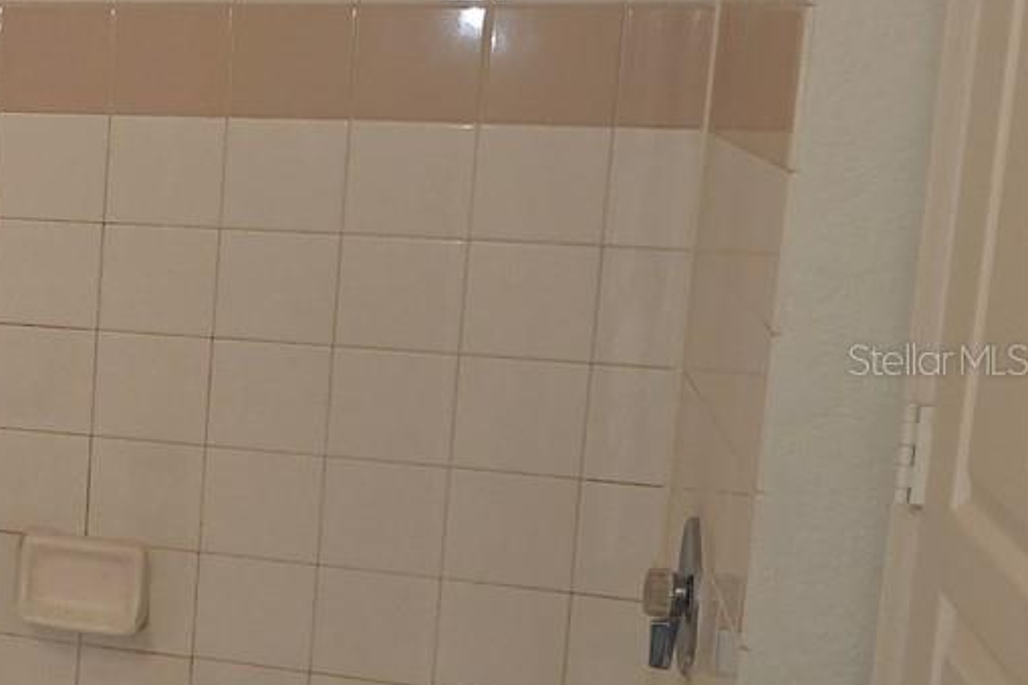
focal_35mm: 75
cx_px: -574
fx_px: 2141
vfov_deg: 18.2
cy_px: 359
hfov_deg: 21.8
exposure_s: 1/60
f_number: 1.7
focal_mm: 6.3
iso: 100
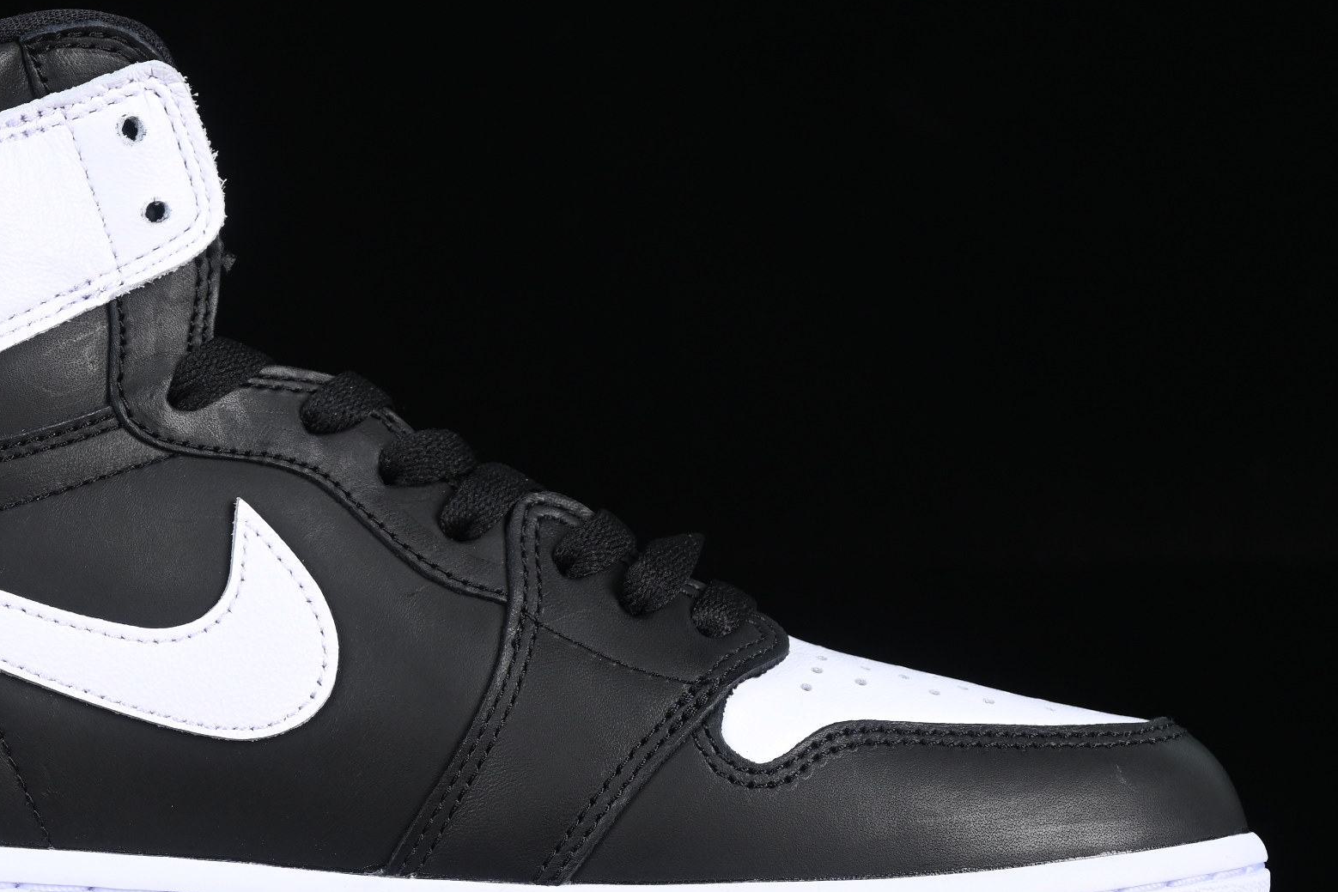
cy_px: 551
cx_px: 363
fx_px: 4980
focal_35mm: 134
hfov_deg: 15.2
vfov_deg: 10.2
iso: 160
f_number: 6.3
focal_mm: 50
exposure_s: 1/80
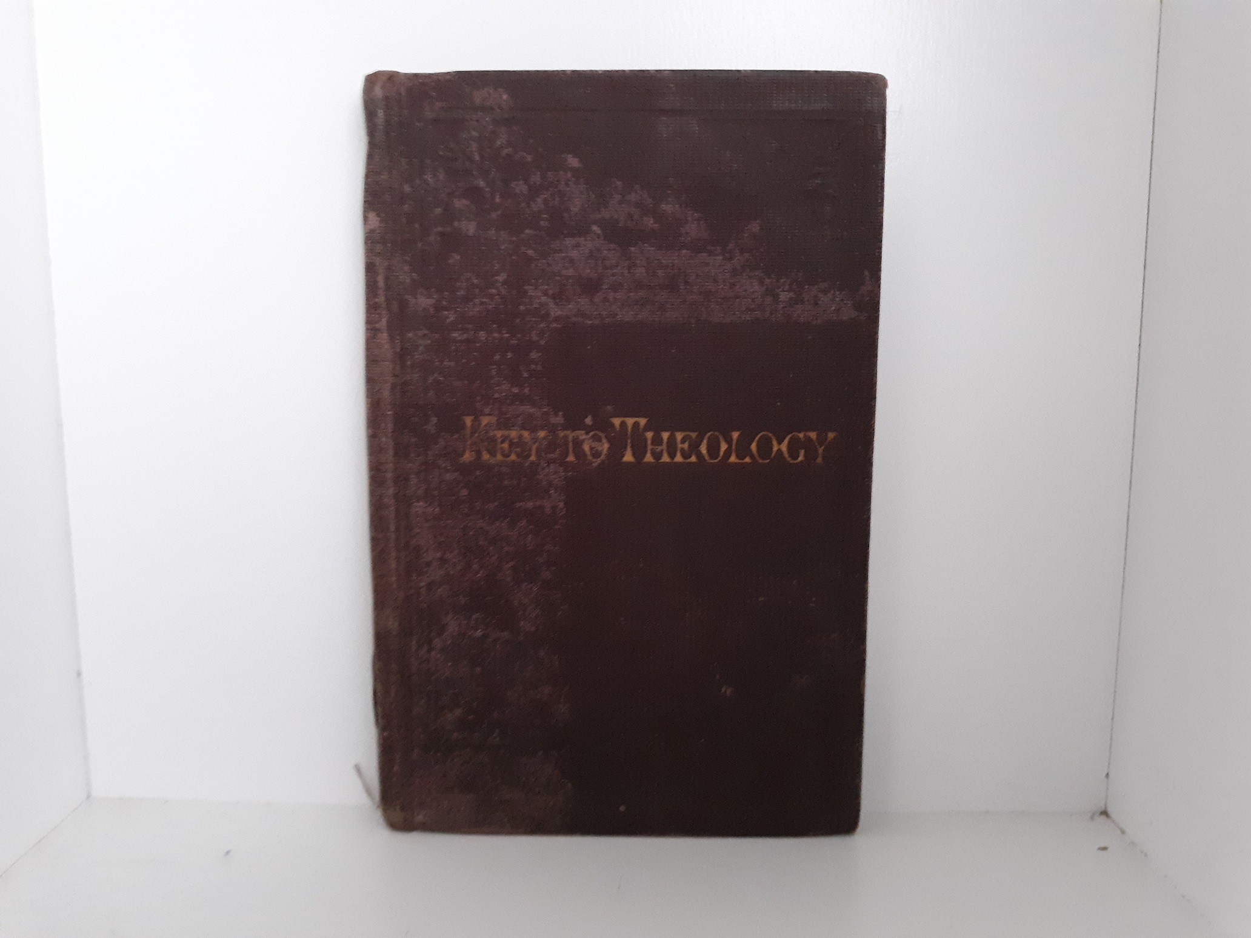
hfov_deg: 63.4
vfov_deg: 49.7
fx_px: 1012
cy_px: 469
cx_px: 626
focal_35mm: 28
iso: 640
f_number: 1.7
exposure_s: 1/15
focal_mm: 3.7
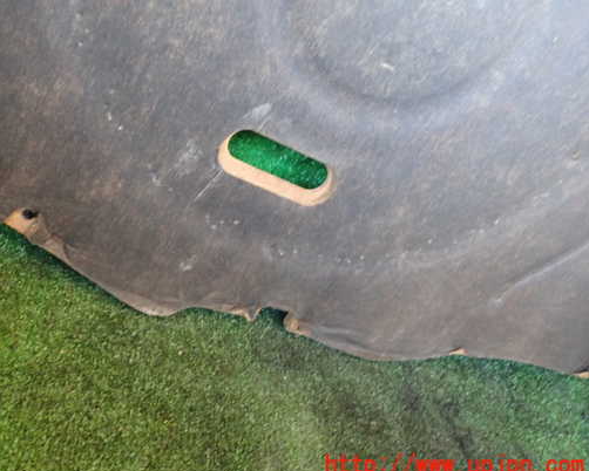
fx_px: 610
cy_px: 217
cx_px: 238
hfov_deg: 51.2
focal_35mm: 35
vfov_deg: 42.2
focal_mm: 5.4
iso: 640
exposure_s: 1/30
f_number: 2.3
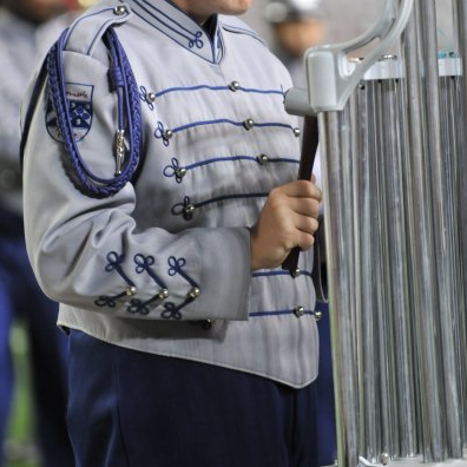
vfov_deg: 4.5
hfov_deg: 4.5
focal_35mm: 386
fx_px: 5892
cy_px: 138
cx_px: 233
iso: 800
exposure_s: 1/125
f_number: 2.8
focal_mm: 200
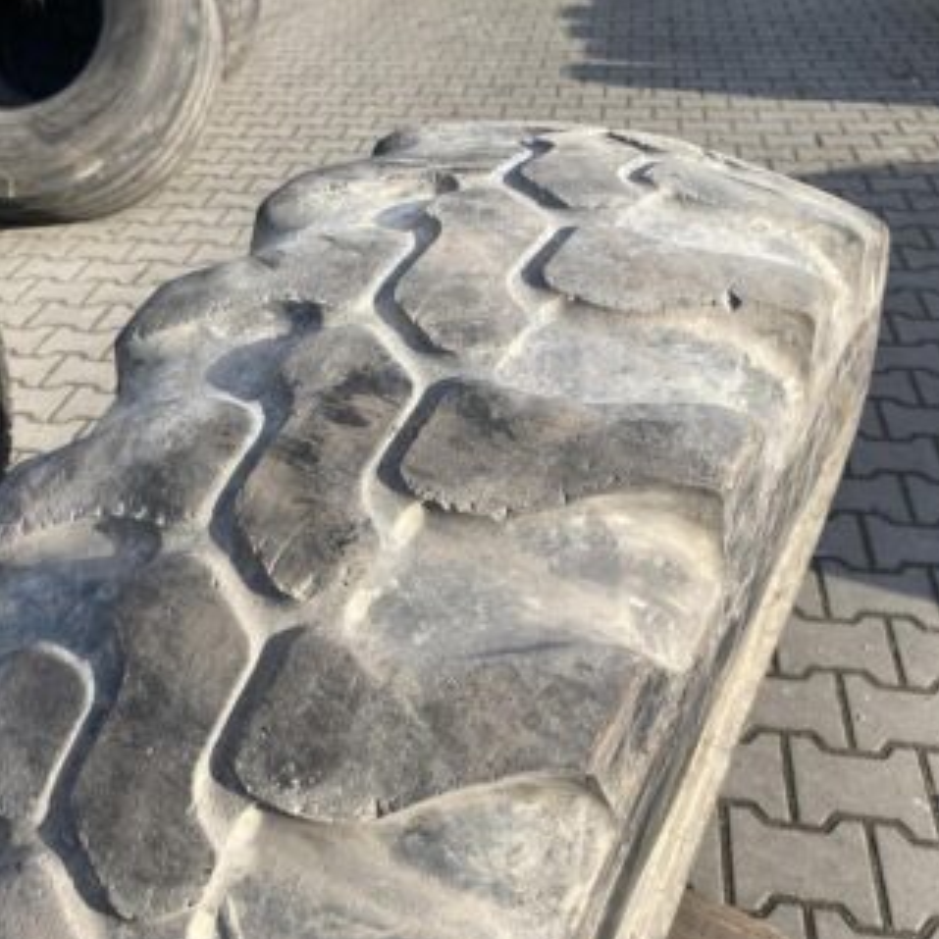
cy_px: 470
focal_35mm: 31
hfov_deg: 52.5
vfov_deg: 52.5
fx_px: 951
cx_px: 439
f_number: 1.8
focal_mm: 4.25
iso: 32
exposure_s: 1/1093
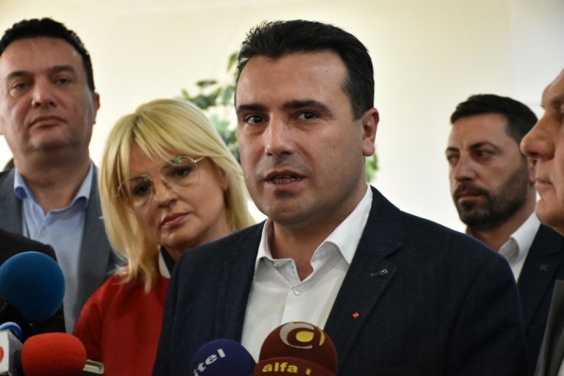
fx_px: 1645
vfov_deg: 13.0
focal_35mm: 105
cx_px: 282
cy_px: 188
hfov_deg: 19.5
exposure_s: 1/60
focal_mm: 70
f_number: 5
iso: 2000
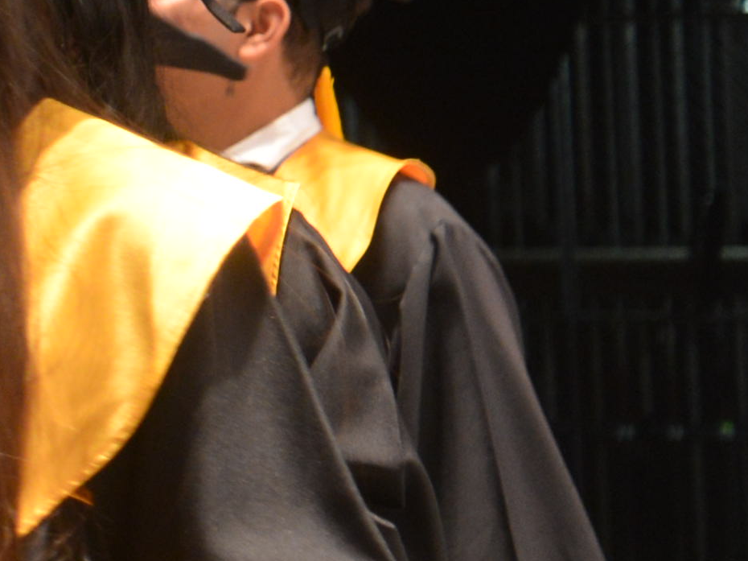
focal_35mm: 280
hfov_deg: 6.6
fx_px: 6049
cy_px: -151
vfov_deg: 5.3
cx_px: -1198
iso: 1100
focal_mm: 45
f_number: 4.2
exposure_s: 1/30
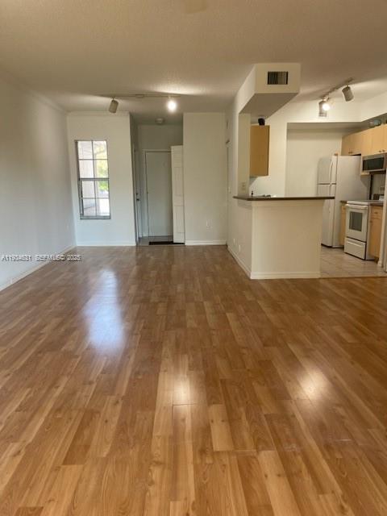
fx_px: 388
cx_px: 194
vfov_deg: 67.3
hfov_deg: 53.1
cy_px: 258
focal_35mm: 26
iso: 100
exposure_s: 1/121
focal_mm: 5.1
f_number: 1.6
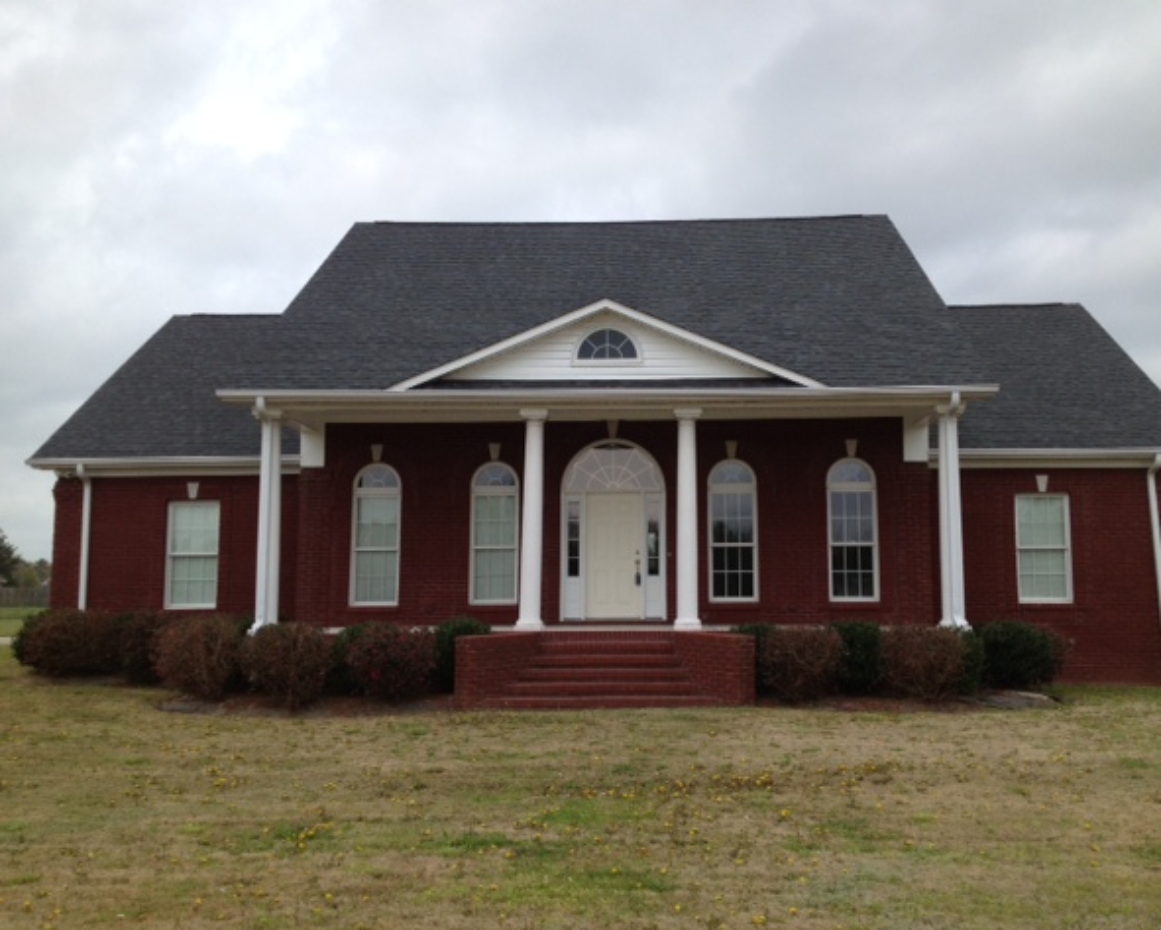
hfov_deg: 49.0
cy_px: 464
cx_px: 627
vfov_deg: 40.1
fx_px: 1272
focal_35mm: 37
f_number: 2.4
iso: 50
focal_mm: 4.28
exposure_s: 1/1905
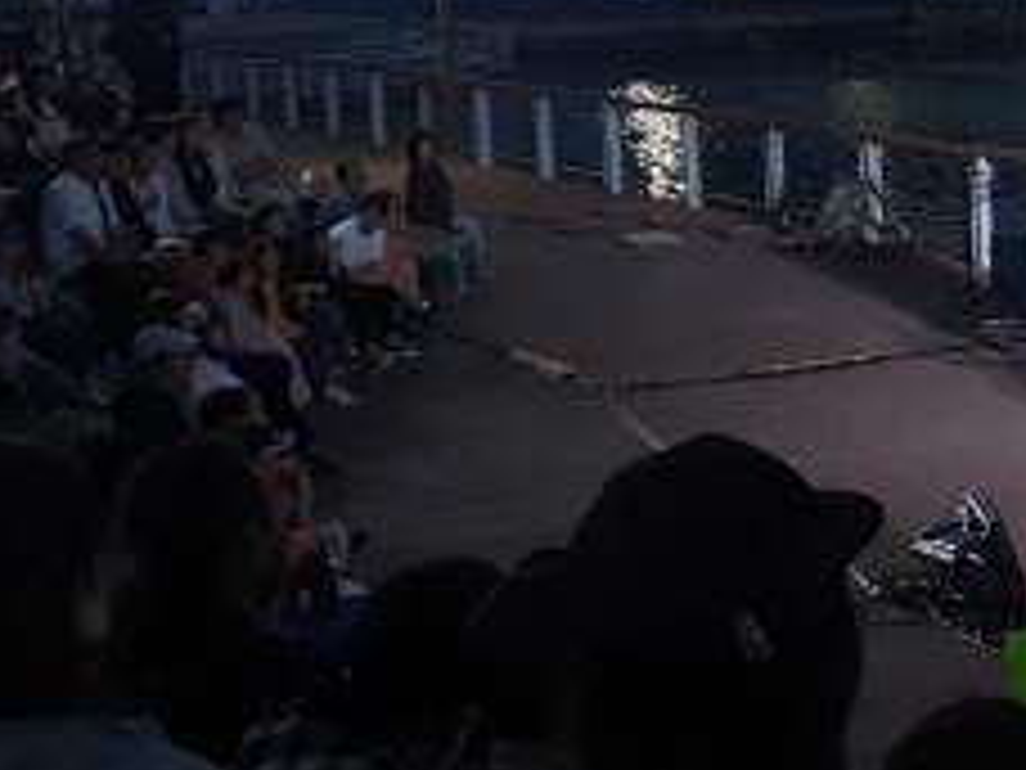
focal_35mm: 80
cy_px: 331
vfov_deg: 18.4
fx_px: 2371
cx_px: 1170
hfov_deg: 22.8
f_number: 1.5
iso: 160
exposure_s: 1/60
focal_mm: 4.3
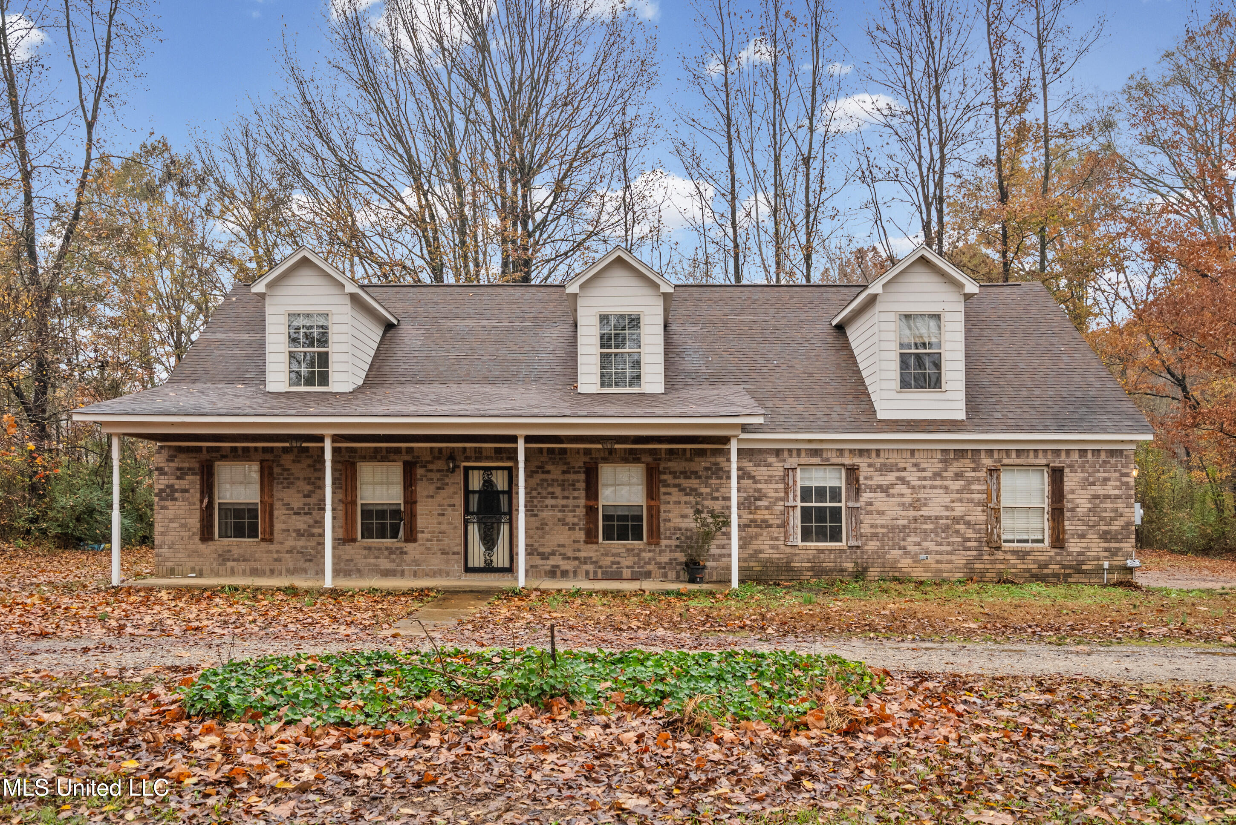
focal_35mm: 29
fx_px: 996
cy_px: 412
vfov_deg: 45.0
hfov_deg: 63.6
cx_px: 618
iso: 800
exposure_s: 1/80
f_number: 9
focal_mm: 29
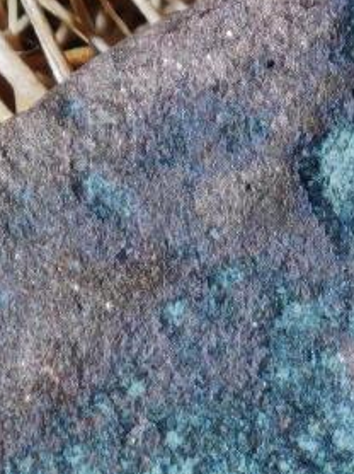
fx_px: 8317
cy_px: 725
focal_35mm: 609
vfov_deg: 3.2
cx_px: 645
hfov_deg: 2.4
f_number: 2
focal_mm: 9
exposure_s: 1/100
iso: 100
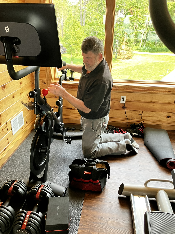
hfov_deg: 49.7
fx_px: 189
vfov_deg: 63.4
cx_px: 88
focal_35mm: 28
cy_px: 117
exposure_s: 1/95
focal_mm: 3.99
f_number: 1.8
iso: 80
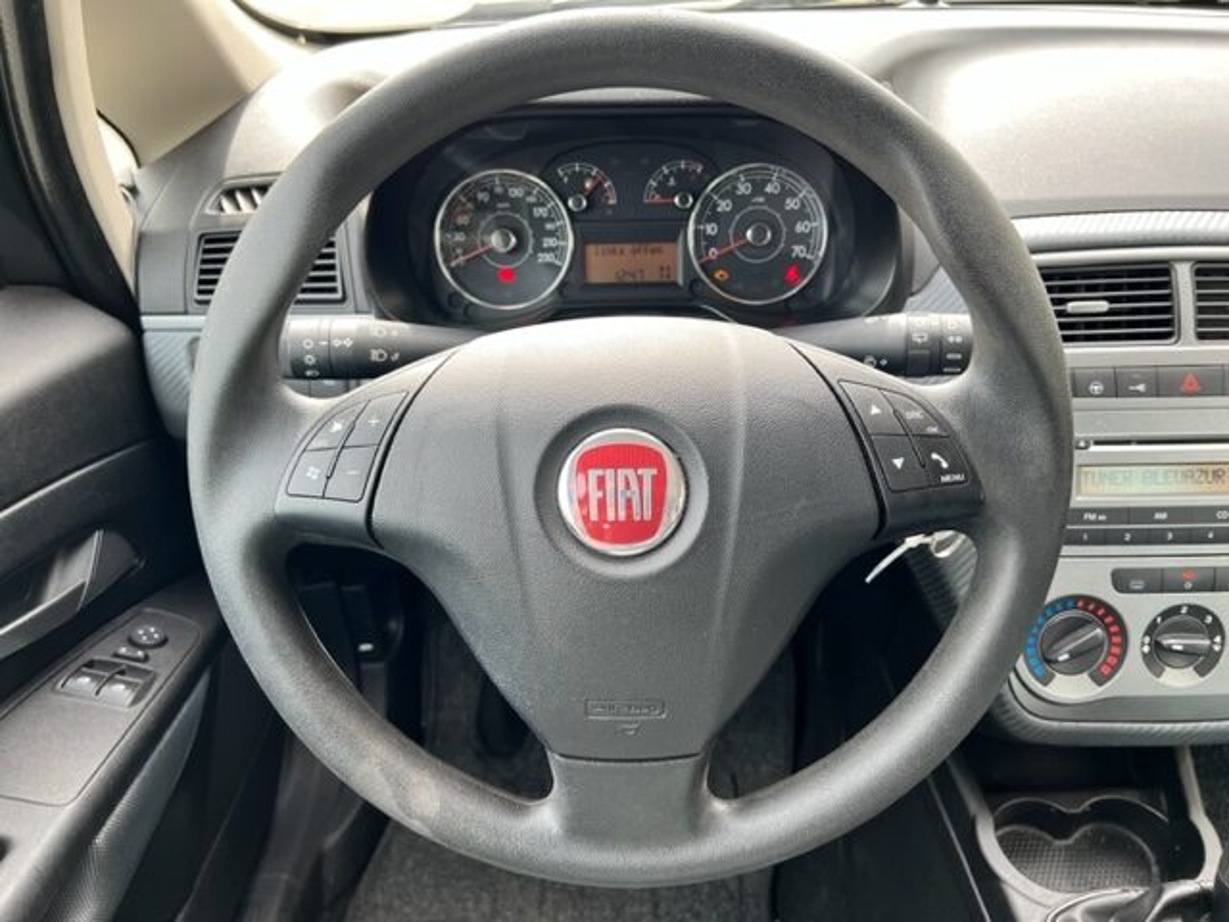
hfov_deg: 67.3
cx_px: 614
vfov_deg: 53.1
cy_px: 461
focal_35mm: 26
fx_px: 923
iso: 32
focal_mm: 5.7
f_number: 1.5
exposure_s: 1/121
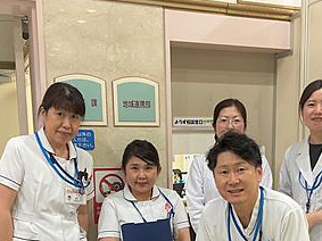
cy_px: 168
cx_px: 197
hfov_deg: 45.5
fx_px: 381
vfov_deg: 34.6
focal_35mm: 41
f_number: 1.8
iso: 125
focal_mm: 3
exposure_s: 1/60
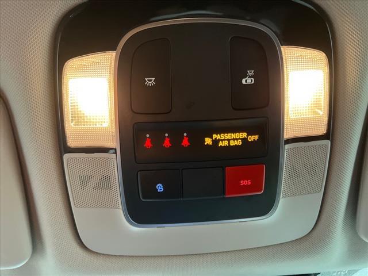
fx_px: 276
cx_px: 184
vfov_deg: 53.1
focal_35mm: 26
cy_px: 138
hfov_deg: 67.3
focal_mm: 5.7
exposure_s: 1/60
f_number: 1.5
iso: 500
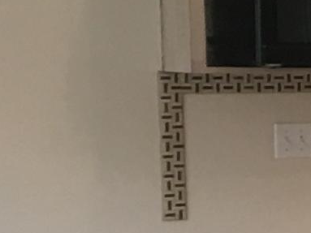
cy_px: 204
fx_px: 2039
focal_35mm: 227
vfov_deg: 6.5
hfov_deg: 6.9
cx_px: 1190
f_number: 2.2
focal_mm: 4.15
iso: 25
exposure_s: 1/15
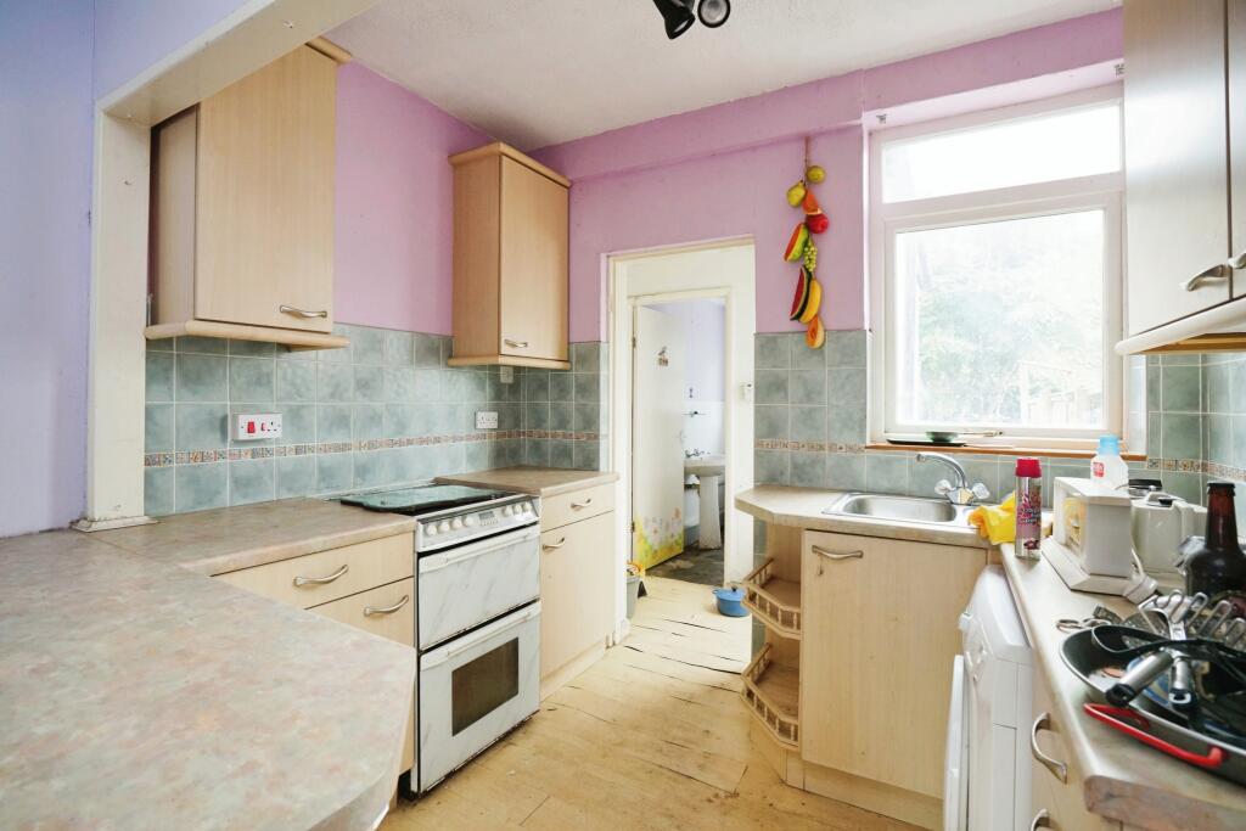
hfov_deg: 96.7
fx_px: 554
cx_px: 623
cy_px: 416
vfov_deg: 73.8
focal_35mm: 16
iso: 1600
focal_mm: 16
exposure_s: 1/50
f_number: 8
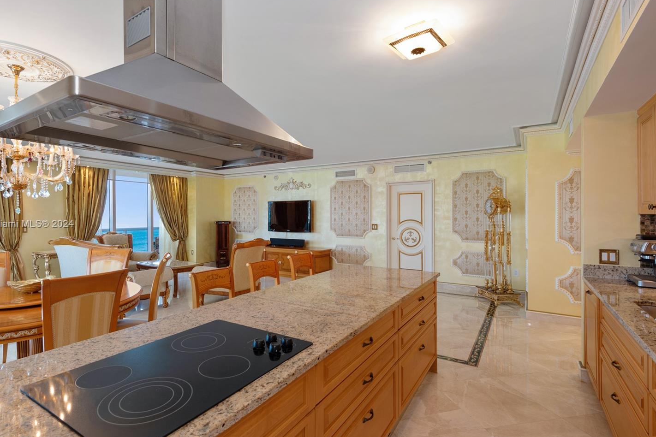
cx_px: 295
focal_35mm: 18
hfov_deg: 89.7
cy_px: 225
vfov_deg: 67.4
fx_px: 328
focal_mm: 16
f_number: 8
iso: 250
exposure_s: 1/13
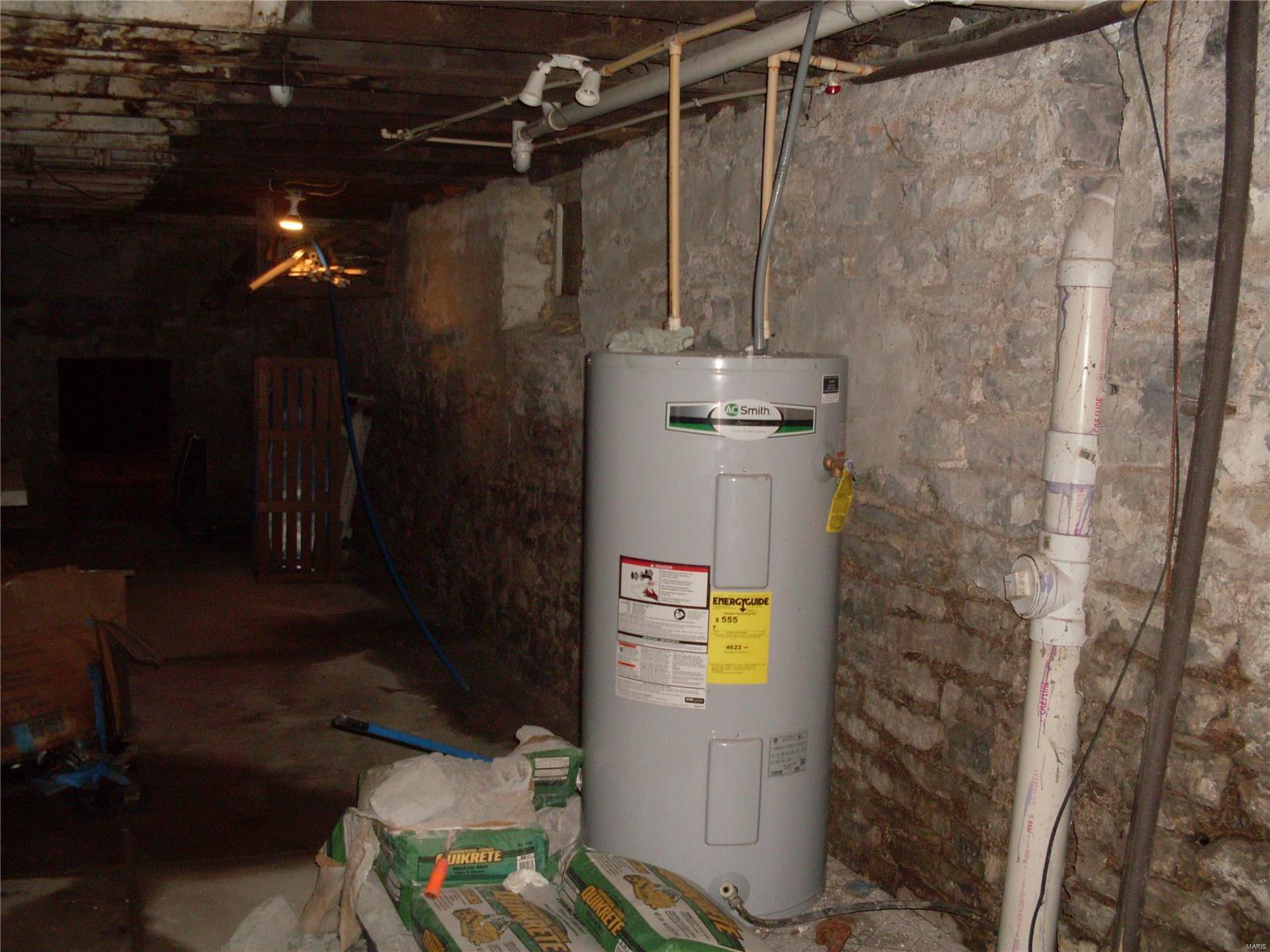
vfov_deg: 37.7
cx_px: 635
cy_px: 476
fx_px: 1394
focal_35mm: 38
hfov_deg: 49.0
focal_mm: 6.3
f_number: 2.8
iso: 120
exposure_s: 1/45
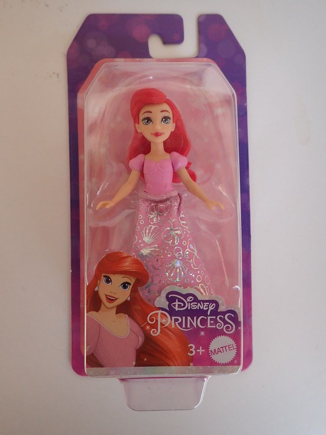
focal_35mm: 25
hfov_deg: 54.9
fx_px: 314
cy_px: 218
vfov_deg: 69.4
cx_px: 163
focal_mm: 4.5
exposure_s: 1/30
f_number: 2
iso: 250
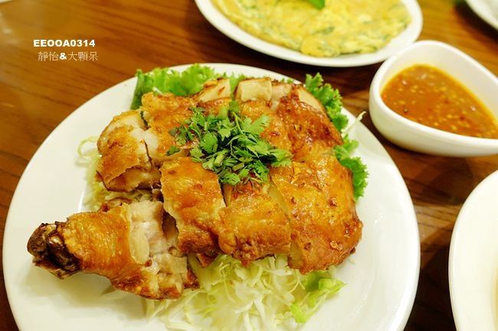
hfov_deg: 73.8
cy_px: 166
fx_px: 332
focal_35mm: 24
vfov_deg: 53.1
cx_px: 249
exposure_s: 1/30
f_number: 2.8
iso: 800
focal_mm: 8.8
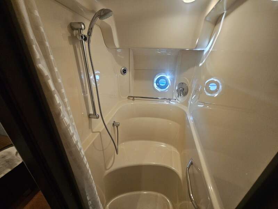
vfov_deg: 89.9
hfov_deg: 106.2
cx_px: 139
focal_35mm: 13
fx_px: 104
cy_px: 104
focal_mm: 2.2
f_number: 2.2
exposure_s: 1/40
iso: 320
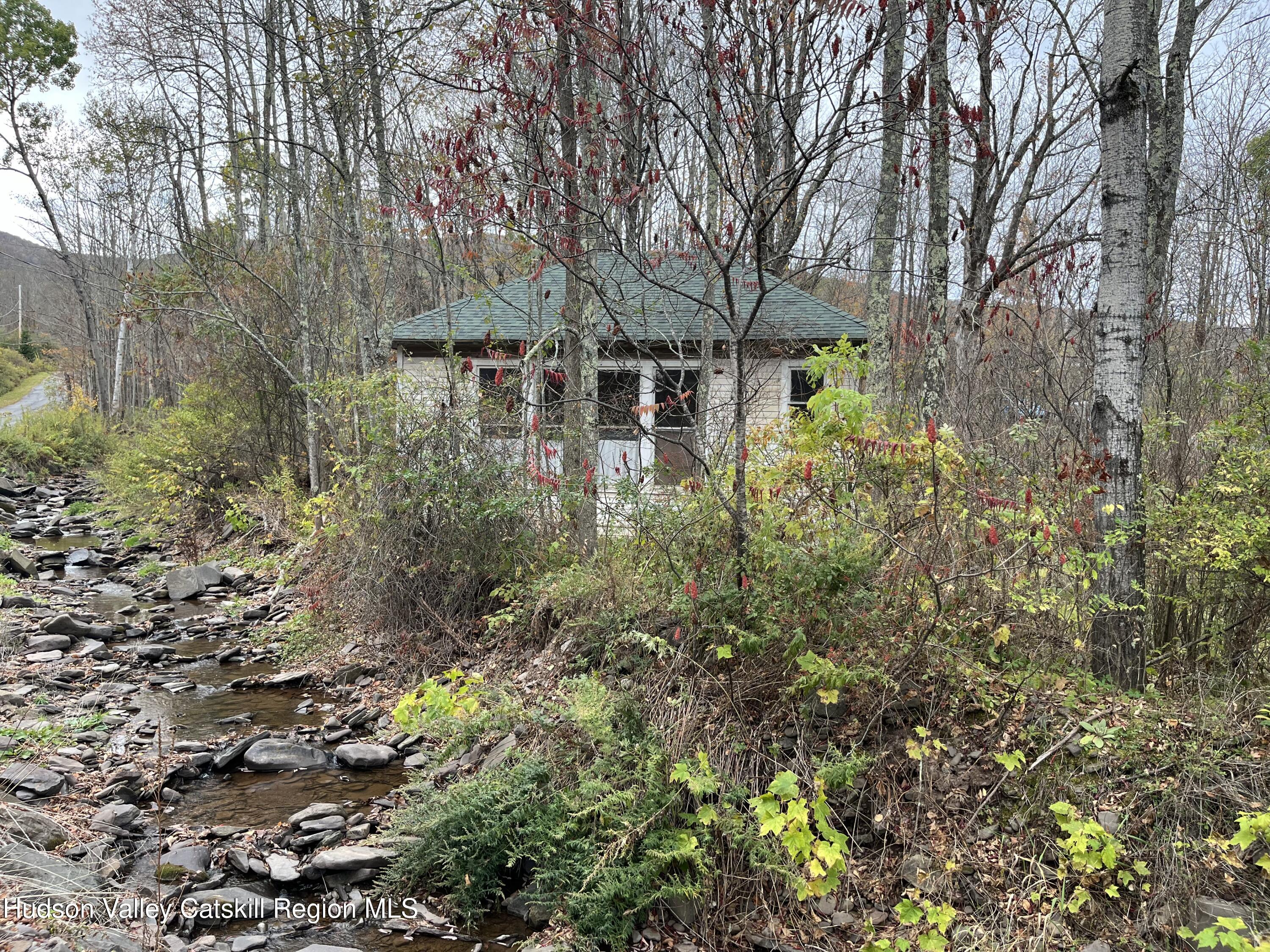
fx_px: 954
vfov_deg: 53.1
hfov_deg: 67.3
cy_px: 476
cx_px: 635
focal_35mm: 26
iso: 50
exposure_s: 1/445
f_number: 1.6
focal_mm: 5.1
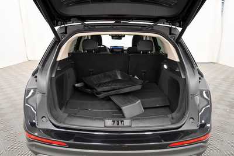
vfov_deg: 57.3
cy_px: 78
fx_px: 143
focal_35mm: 22
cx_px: 117
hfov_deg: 78.6
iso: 2500
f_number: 5.3
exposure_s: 1/125
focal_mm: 15
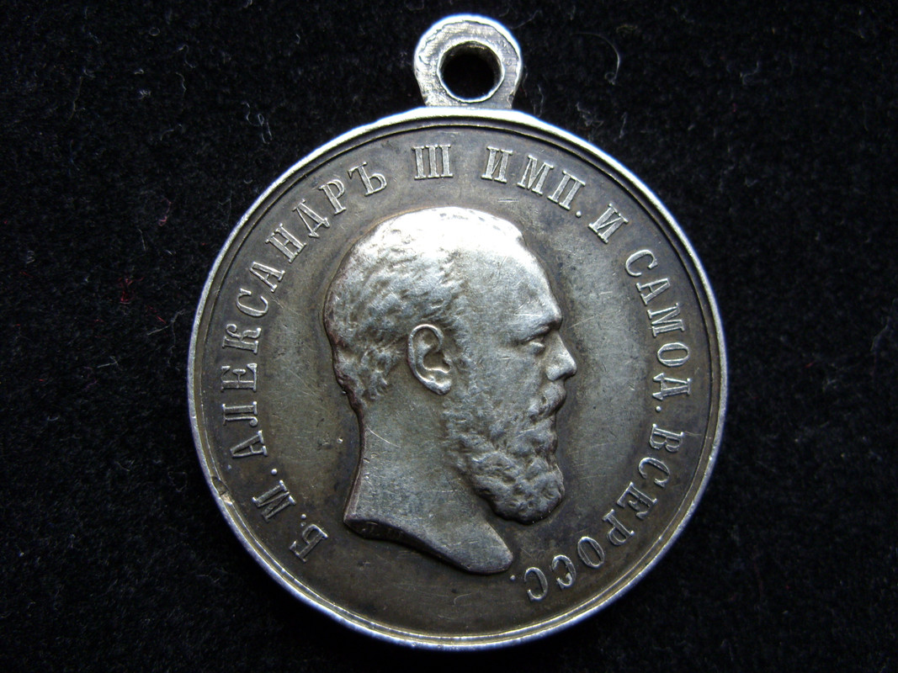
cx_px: 449
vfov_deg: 37.7
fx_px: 986
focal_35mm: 38
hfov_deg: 49.0
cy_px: 336
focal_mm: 6.3
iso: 200
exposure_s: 1/15
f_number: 2.8
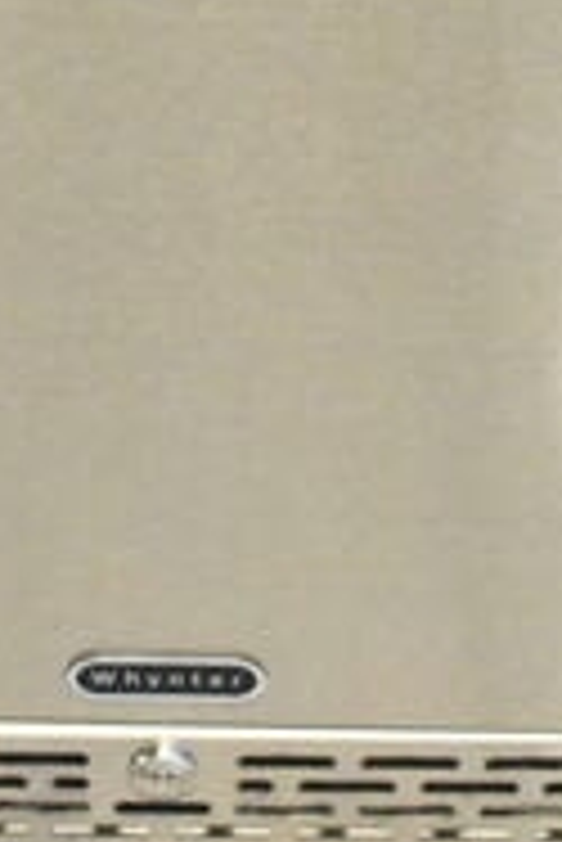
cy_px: -561
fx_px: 3085
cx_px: 166
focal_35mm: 132
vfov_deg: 14.1
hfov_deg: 10.4
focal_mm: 18
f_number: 5
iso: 6400
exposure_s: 1/100
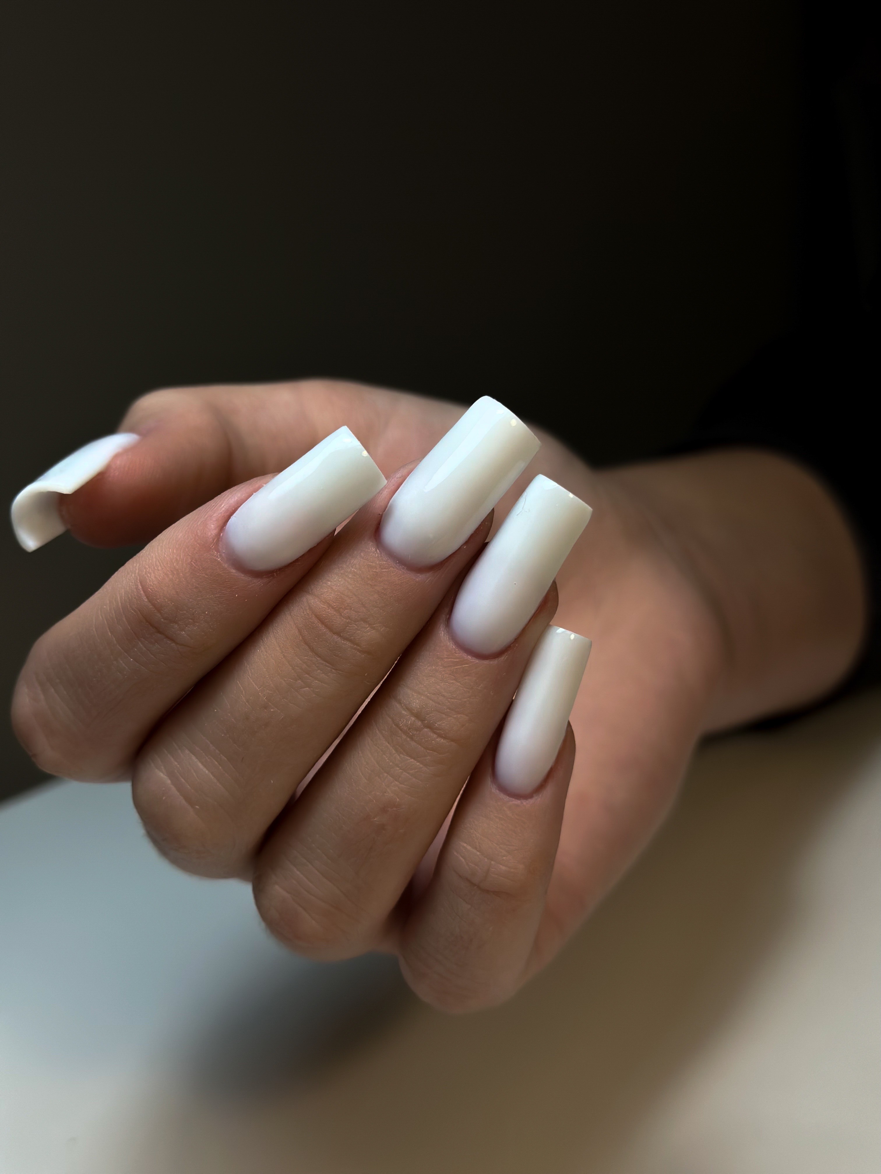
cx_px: 440
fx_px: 1629
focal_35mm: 48
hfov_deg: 30.3
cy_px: 587
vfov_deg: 39.7
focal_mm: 6.86
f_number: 1.8
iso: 80
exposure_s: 1/900
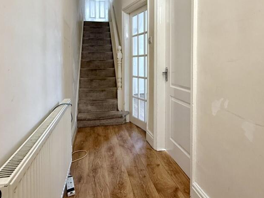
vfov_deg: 57.6
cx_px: 126
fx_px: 175
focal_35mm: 23
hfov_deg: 73.9
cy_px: 66
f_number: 2.2
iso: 320
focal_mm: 2.22
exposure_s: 1/91
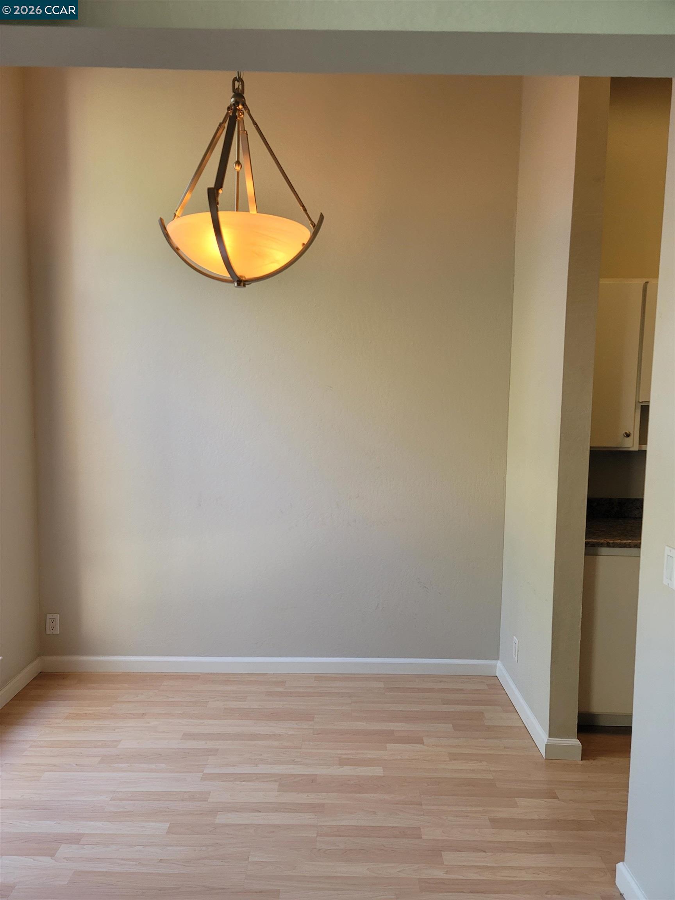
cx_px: 338
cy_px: 450
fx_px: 650
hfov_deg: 54.9
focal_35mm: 25
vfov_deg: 69.4
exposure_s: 1/120
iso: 200
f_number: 1.8
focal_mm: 7
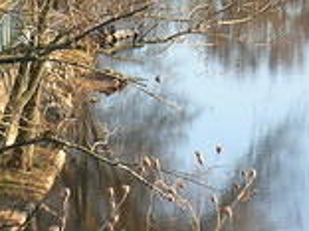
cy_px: -51
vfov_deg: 3.1
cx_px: 335
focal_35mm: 477
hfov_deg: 4.1
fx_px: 4258
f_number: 5.2
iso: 50
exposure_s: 1/60.3
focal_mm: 24
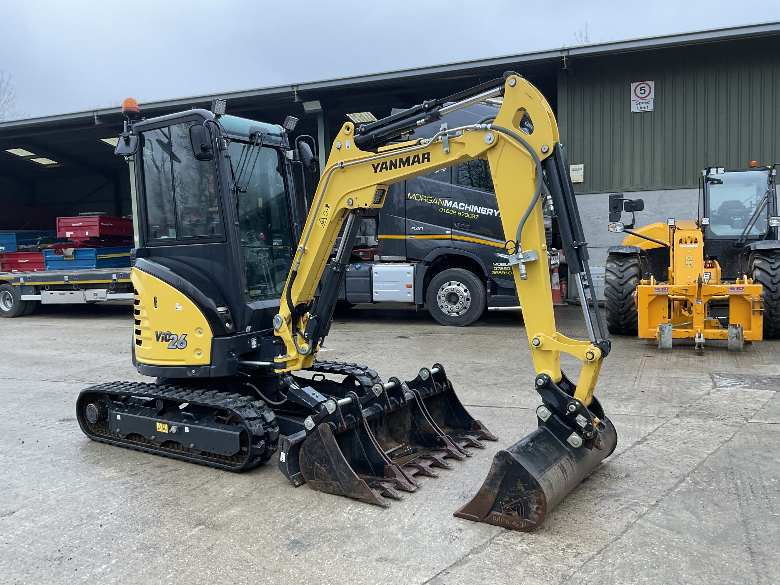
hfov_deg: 61.7
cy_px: 292
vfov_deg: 48.2
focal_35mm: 29
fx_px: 653
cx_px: 390
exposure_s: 1/100
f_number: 1.8
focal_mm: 3
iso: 32
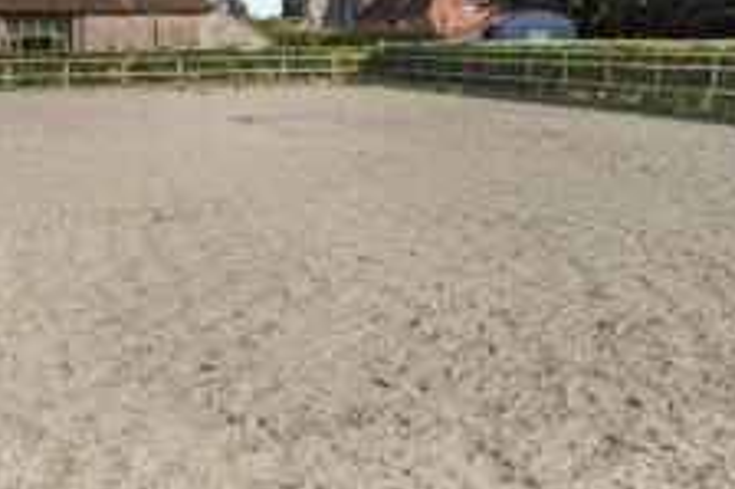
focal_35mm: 51
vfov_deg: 25.3
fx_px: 1040
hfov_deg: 38.9
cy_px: 15
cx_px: 351
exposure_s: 1/320
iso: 100
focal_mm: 24
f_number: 11
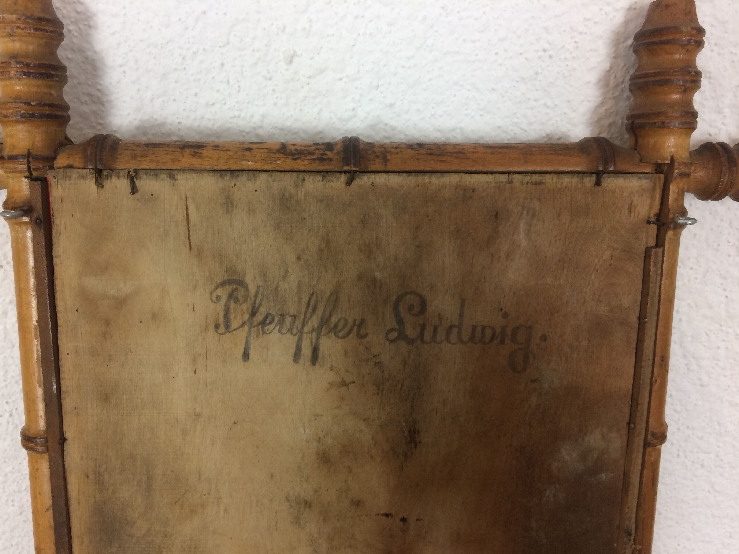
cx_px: 357
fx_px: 640
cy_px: 281
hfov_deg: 60.0
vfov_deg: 46.8
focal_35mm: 30
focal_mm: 4.15
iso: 50
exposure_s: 1/33
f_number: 2.2
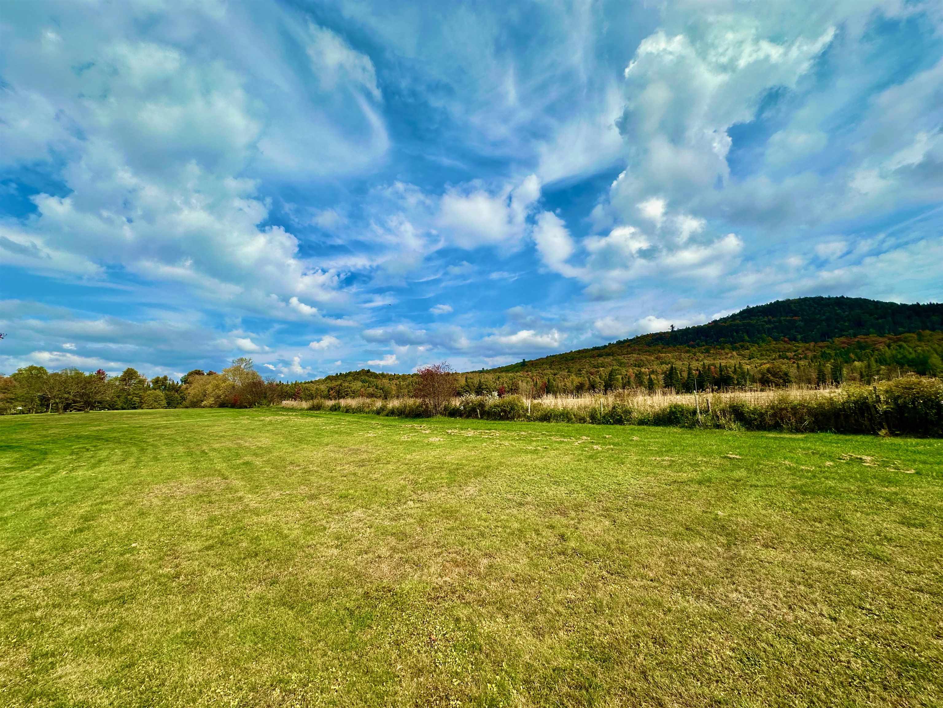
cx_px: 472
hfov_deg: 102.1
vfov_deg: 85.7
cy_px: 354
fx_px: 381
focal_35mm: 14
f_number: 2.2
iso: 50
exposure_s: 1/3509
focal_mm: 2.22
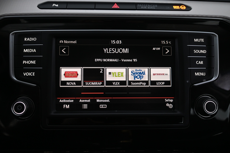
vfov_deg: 42.6
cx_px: 115
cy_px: 76
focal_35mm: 31
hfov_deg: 60.7
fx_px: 196
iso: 800
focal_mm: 20.5
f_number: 3.8
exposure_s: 1/30
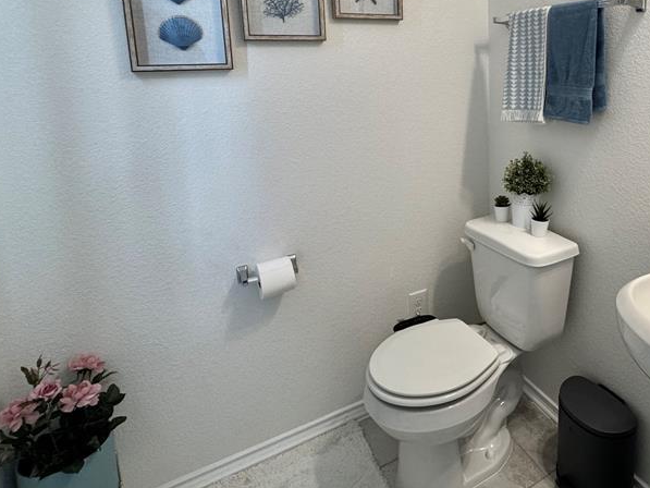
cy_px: 123
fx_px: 451
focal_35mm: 24
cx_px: 474
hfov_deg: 67.8
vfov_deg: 54.2
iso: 160
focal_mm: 2.22
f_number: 2.2
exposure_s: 1/120
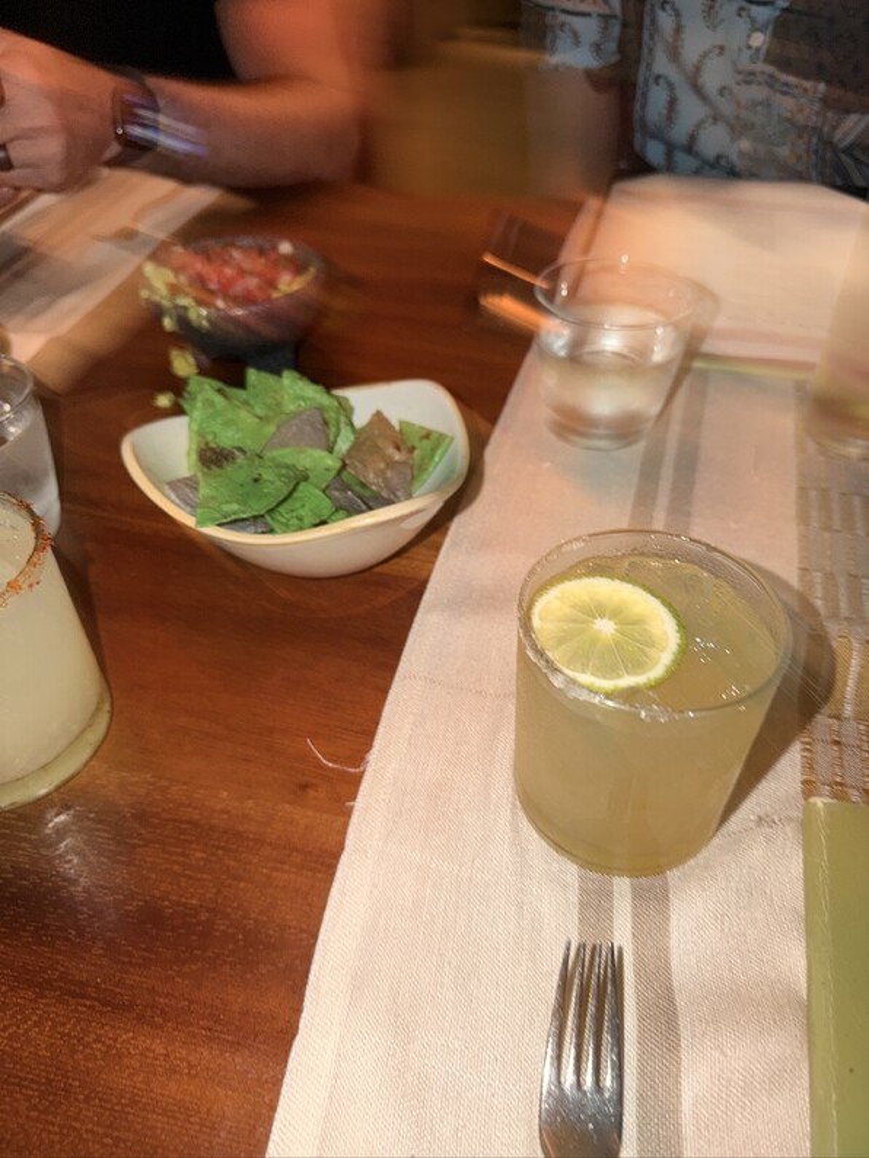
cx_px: 434
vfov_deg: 71.6
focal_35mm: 24
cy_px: 579
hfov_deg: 56.8
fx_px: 803
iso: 64
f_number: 1.78
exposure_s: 1/6
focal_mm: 6.76
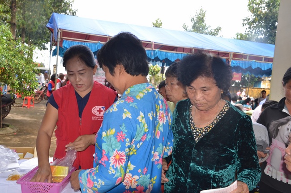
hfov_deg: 51.4
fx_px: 303
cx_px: 146
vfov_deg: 35.4
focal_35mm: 38
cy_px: 96
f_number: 11
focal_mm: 25
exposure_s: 1/250
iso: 1000
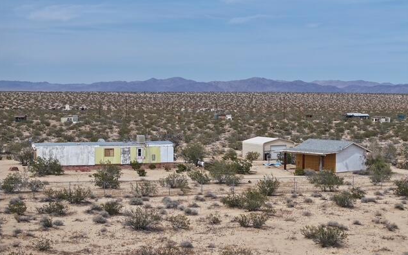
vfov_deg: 17.4
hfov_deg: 27.5
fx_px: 834
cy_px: 112
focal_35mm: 75
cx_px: 204
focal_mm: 19.35
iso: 100
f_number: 2.8
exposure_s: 1/2000
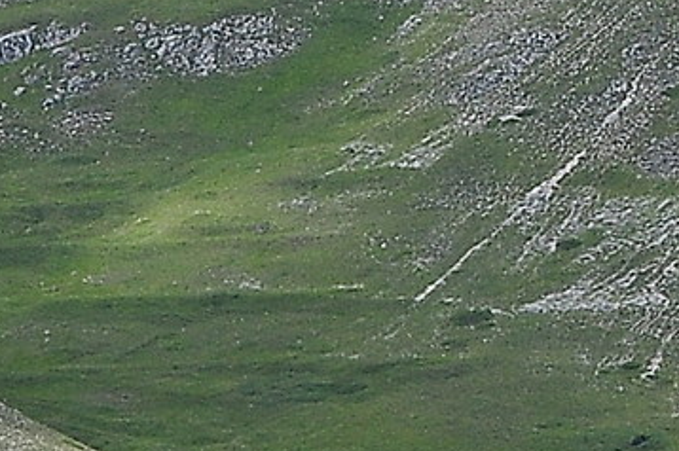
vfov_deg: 2.5
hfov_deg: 3.7
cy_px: -28
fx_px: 10408
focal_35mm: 552
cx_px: 778
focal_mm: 55
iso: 320
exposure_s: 1/500
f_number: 10
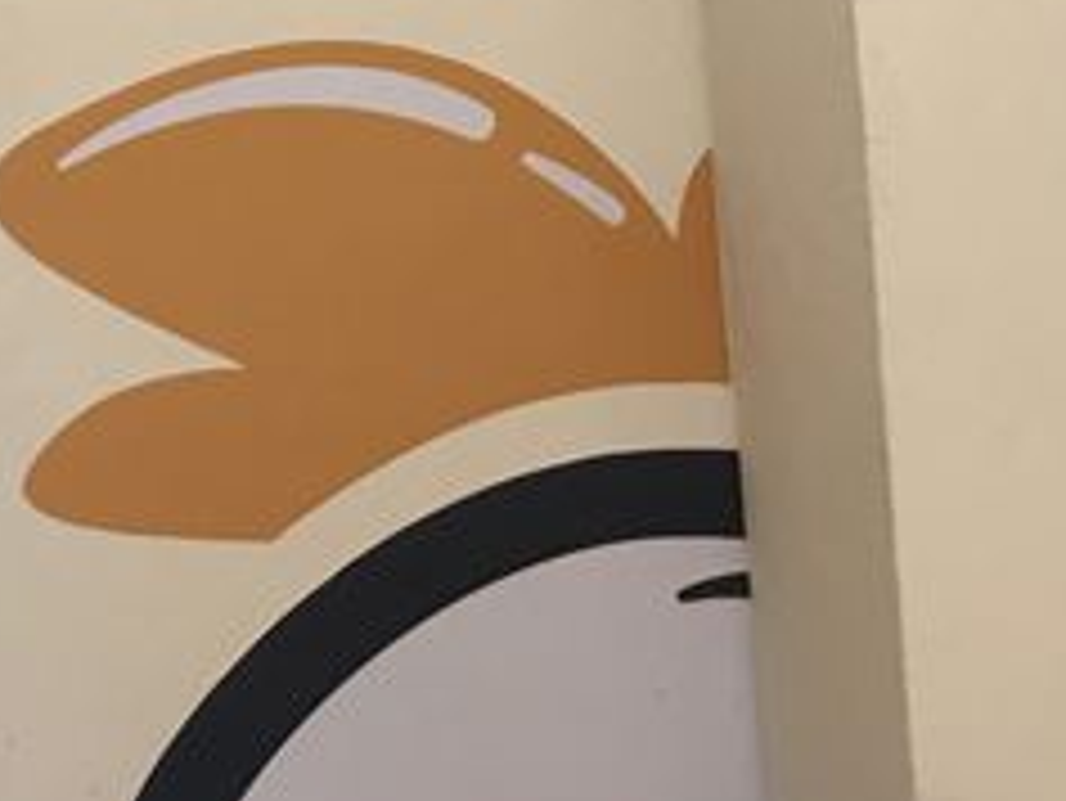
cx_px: -468
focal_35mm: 98
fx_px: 3019
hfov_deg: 18.1
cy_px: -446
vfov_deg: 14.0
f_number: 2.2
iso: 32
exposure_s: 1/15
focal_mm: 4.15
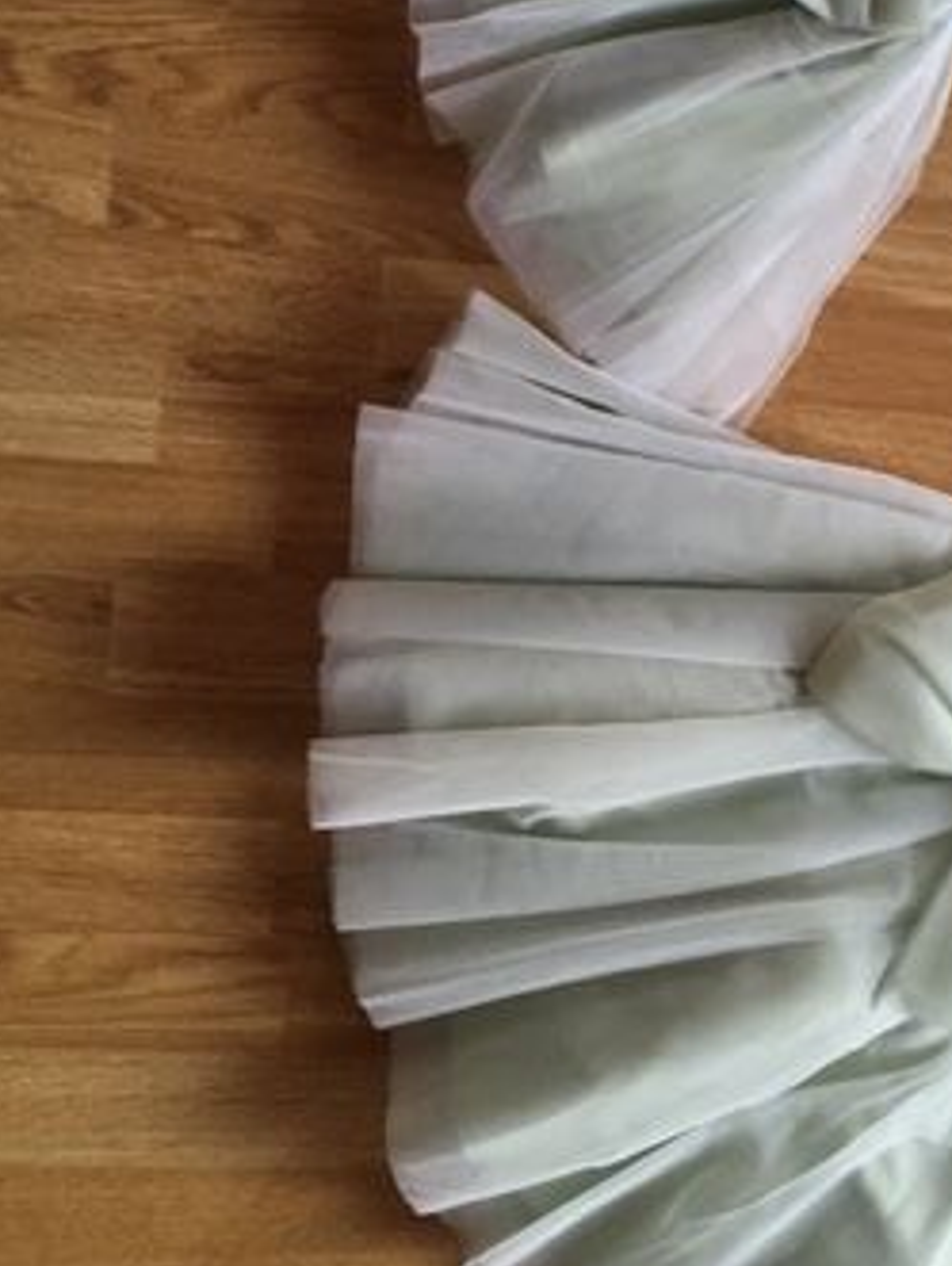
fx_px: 2050
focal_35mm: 56
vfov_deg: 33.9
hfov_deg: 25.7
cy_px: 382
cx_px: 765
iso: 160
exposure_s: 1/33
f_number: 2.2
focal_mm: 4.15
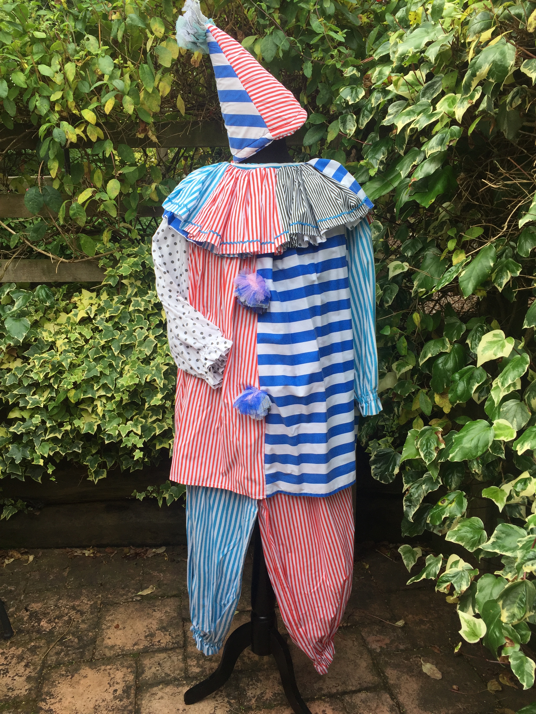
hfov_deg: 48.2
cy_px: 357
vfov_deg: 61.7
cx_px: 268
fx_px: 599
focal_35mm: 29
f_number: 2.2
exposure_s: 1/230
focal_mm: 4.15
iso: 32
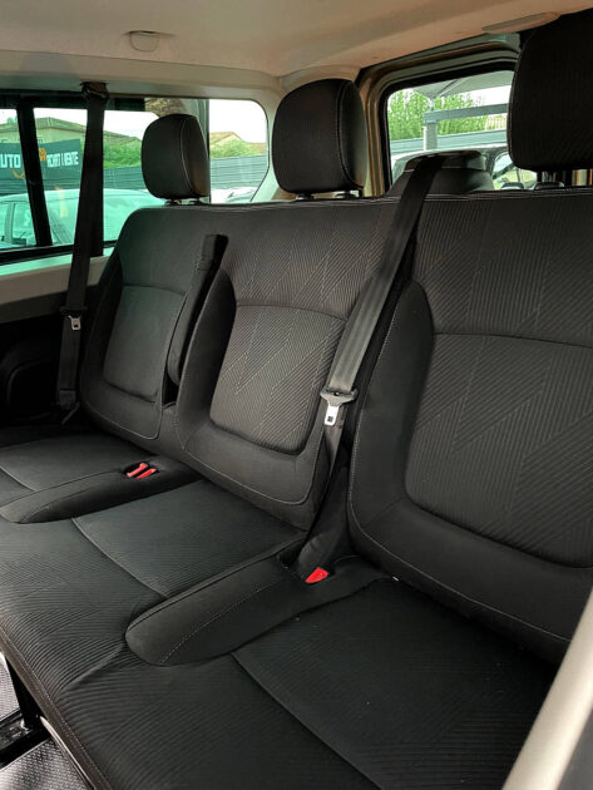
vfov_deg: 67.3
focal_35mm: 26
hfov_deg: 53.1
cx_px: 296
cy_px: 395
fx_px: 593
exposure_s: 1/30
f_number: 1.6
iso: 1000
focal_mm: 4.2
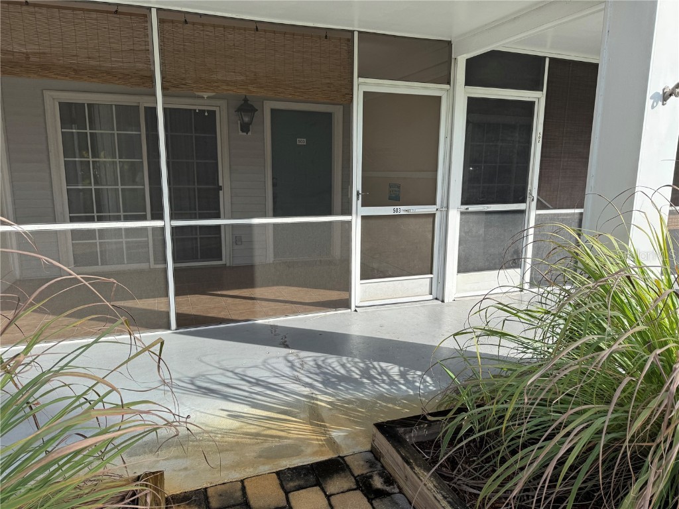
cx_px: 340
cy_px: 254
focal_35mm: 24
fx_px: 471
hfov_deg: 71.6
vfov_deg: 56.8
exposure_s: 1/1923
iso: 80
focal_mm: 6.76
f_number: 1.78
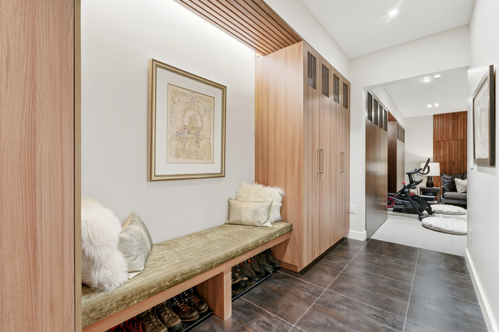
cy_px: 166
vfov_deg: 75.0
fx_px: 216
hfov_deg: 98.2
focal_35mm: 16
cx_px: 250
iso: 400
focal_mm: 15.6
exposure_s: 1/640
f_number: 6.3
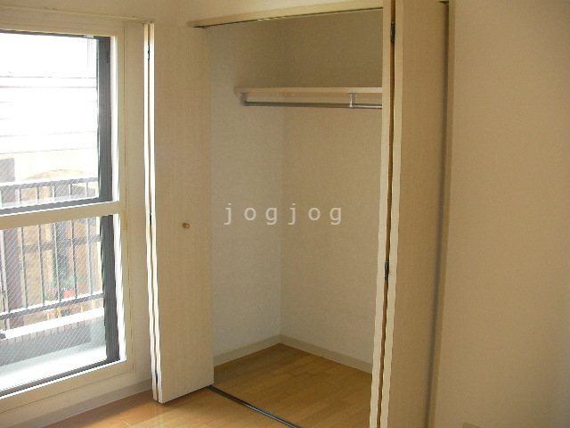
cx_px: 285
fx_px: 626
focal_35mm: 38
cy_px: 214
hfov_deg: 49.0
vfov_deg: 37.7
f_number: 3.5
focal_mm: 6.3
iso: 134
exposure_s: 1/30.1
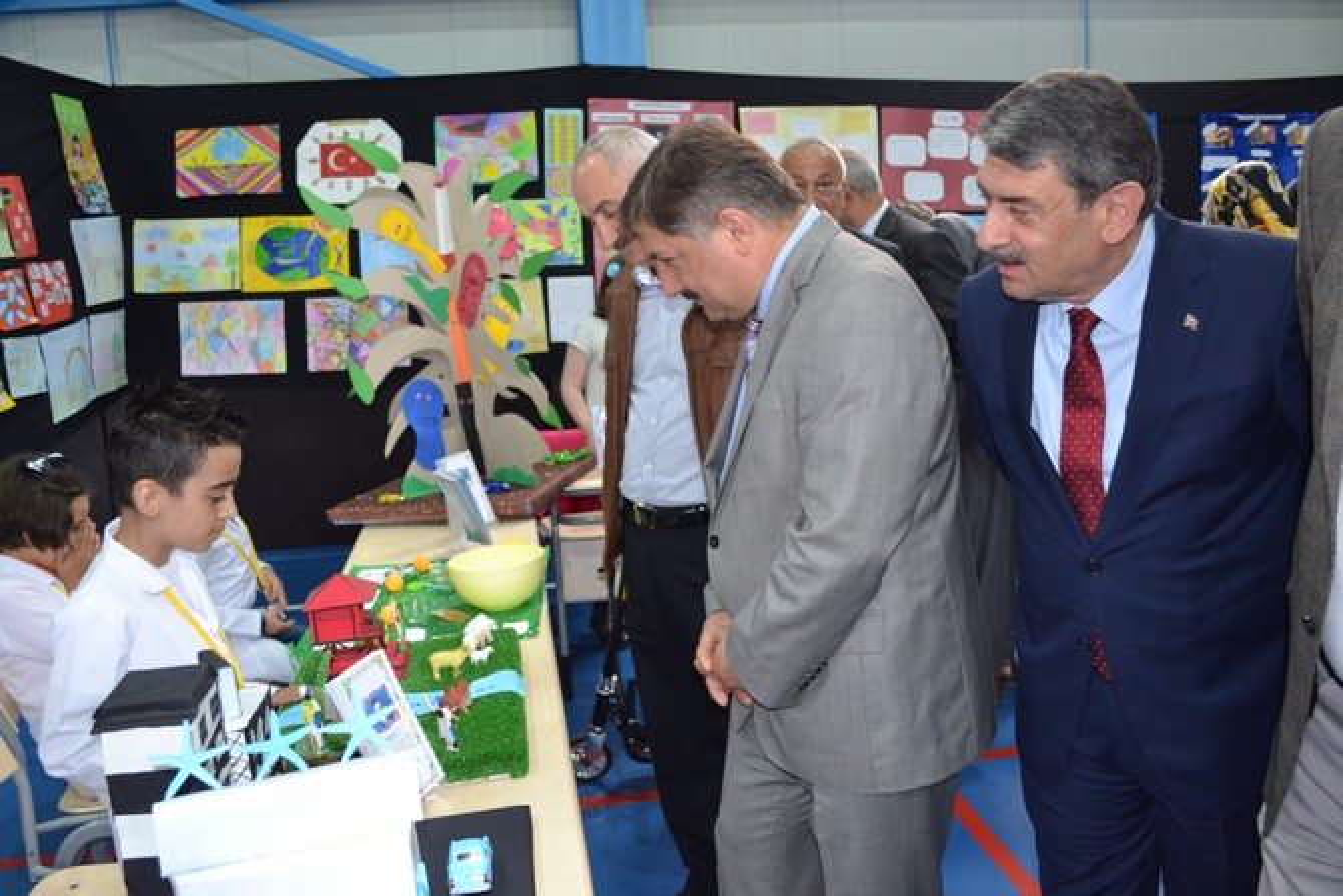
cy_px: 448
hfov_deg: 57.2
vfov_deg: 40.0
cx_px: 672
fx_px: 1231
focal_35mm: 33
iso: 1400
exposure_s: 1/60
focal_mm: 22
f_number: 3.8
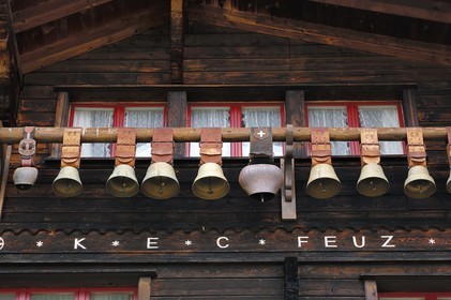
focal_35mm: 93
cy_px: 150
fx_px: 1164
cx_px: 226
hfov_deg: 21.9
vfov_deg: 14.7
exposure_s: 1/160
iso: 100
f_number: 5
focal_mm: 62
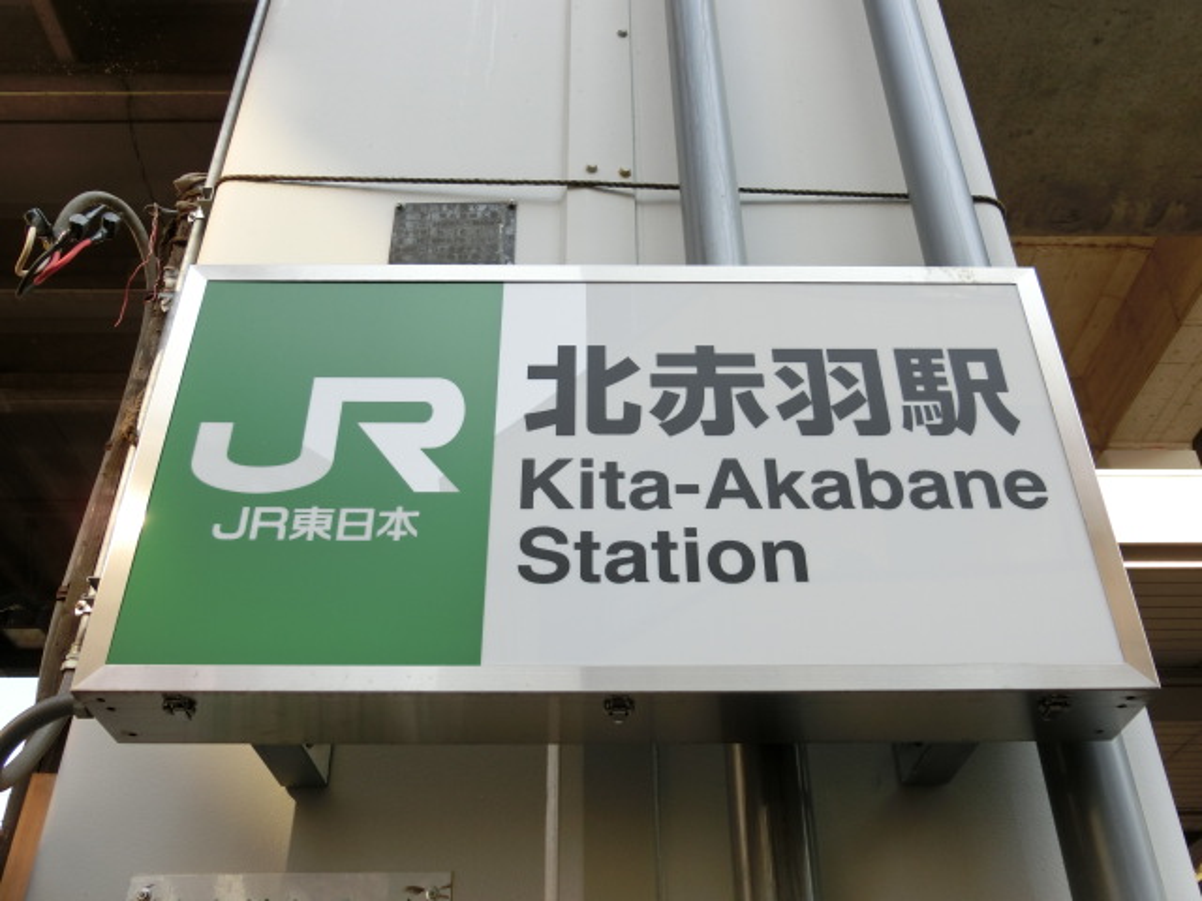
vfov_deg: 41.8
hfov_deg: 54.0
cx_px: 601
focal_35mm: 34
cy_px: 450
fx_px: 1181
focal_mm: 6
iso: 80
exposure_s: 1/160
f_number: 3.9
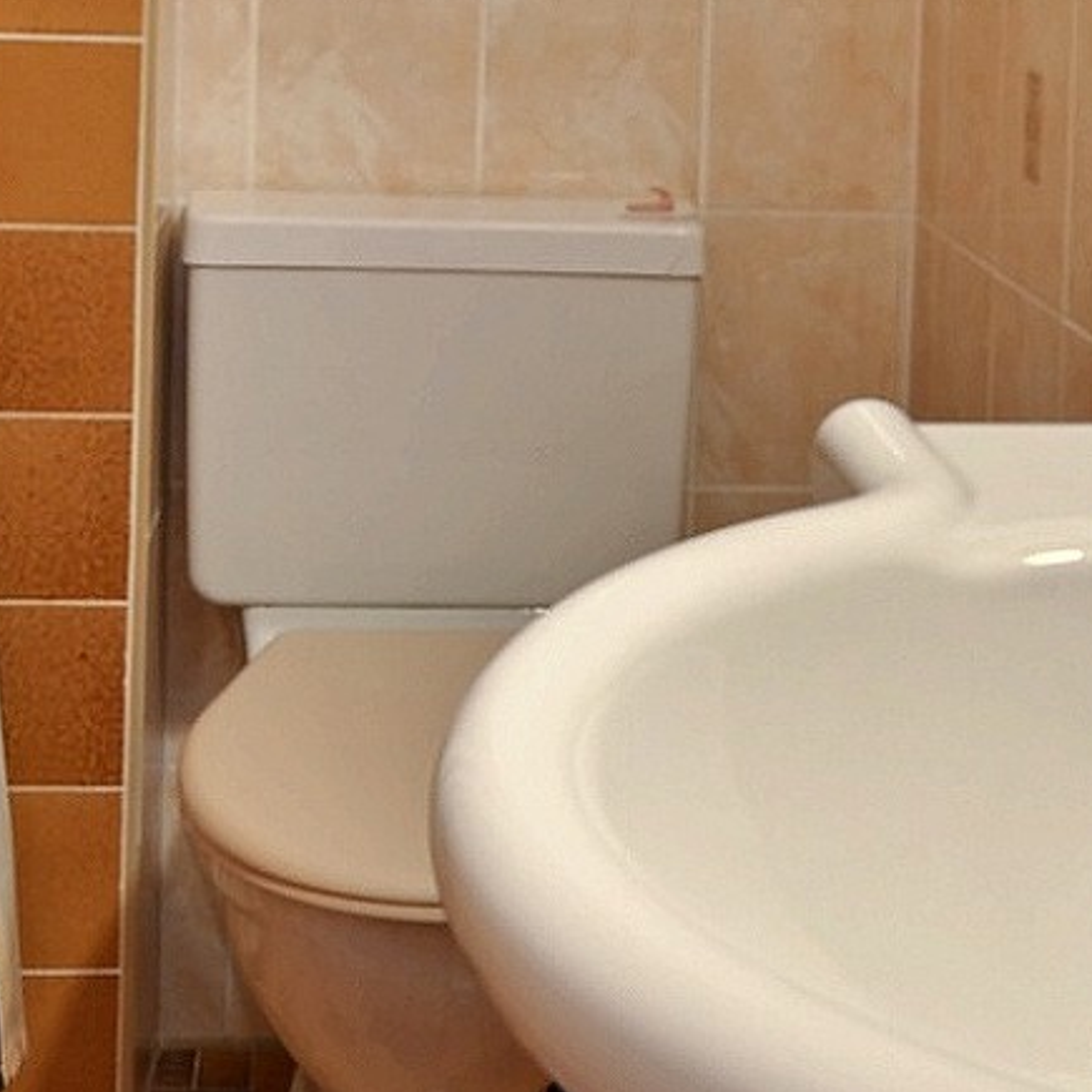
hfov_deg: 28.4
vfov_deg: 26.4
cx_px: 725
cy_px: -112
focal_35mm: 60
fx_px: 2141
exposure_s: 1/2
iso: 400
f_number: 9
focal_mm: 10
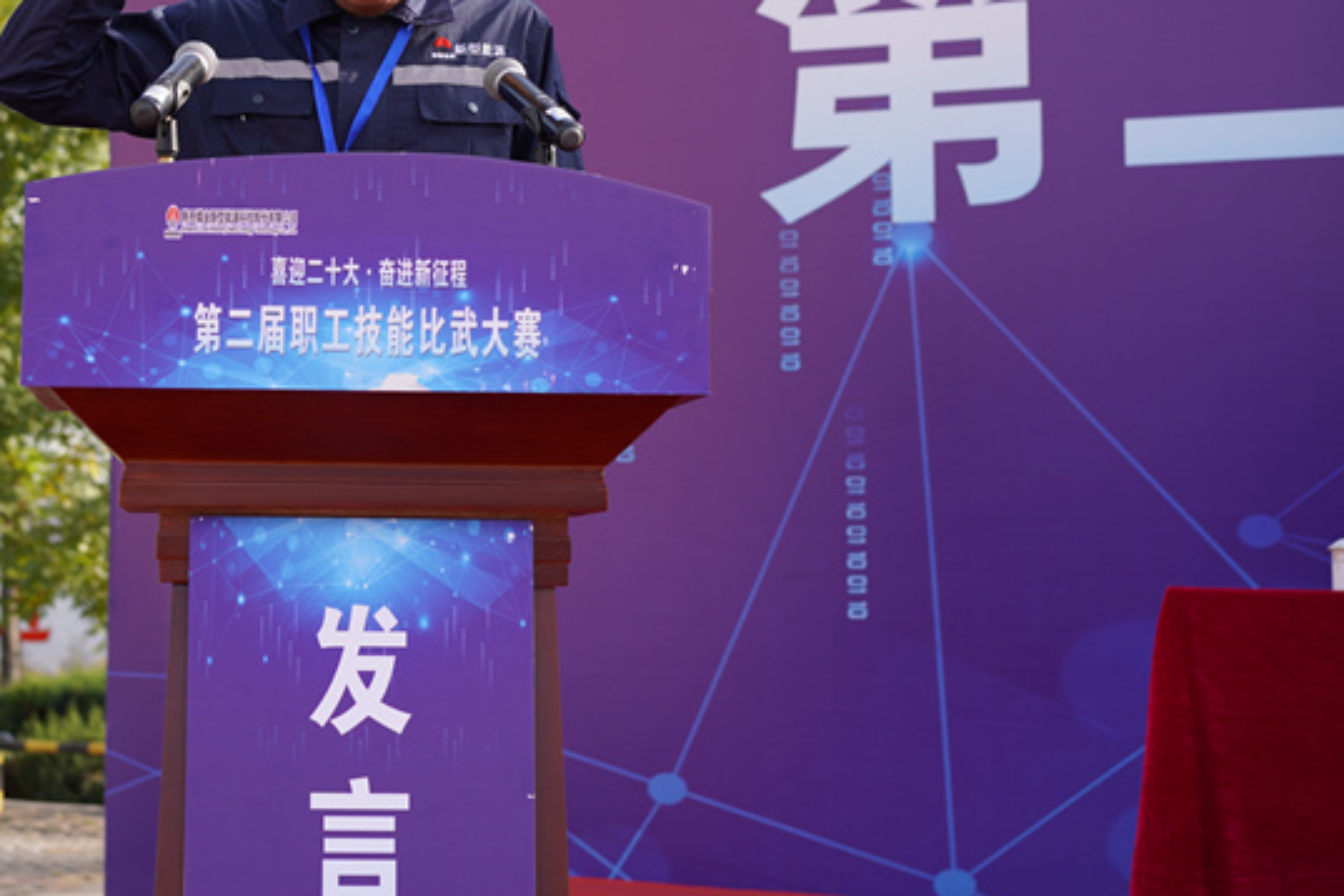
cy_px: 272
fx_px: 3061
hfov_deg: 24.5
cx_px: 373
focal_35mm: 82
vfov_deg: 16.6
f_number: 4.5
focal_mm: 55
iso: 100
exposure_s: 1/250
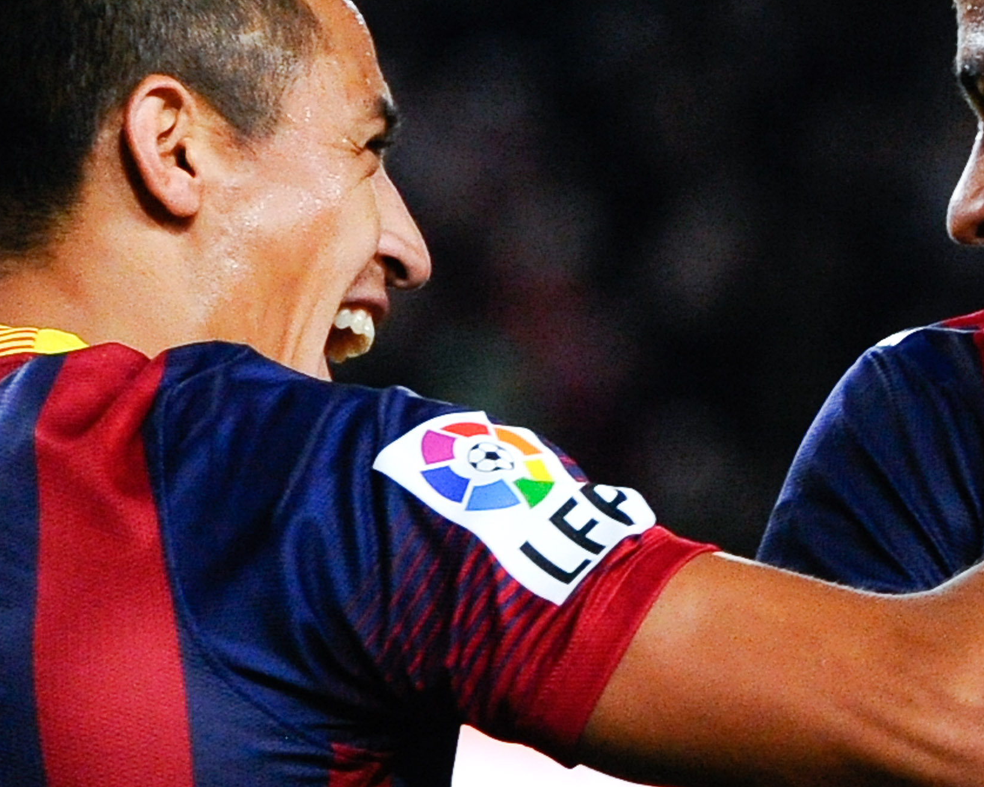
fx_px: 14213
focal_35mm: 488
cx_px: 716
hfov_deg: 4.0
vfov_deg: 3.2
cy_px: 463
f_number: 4.5
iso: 2500
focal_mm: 200
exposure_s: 1/1000
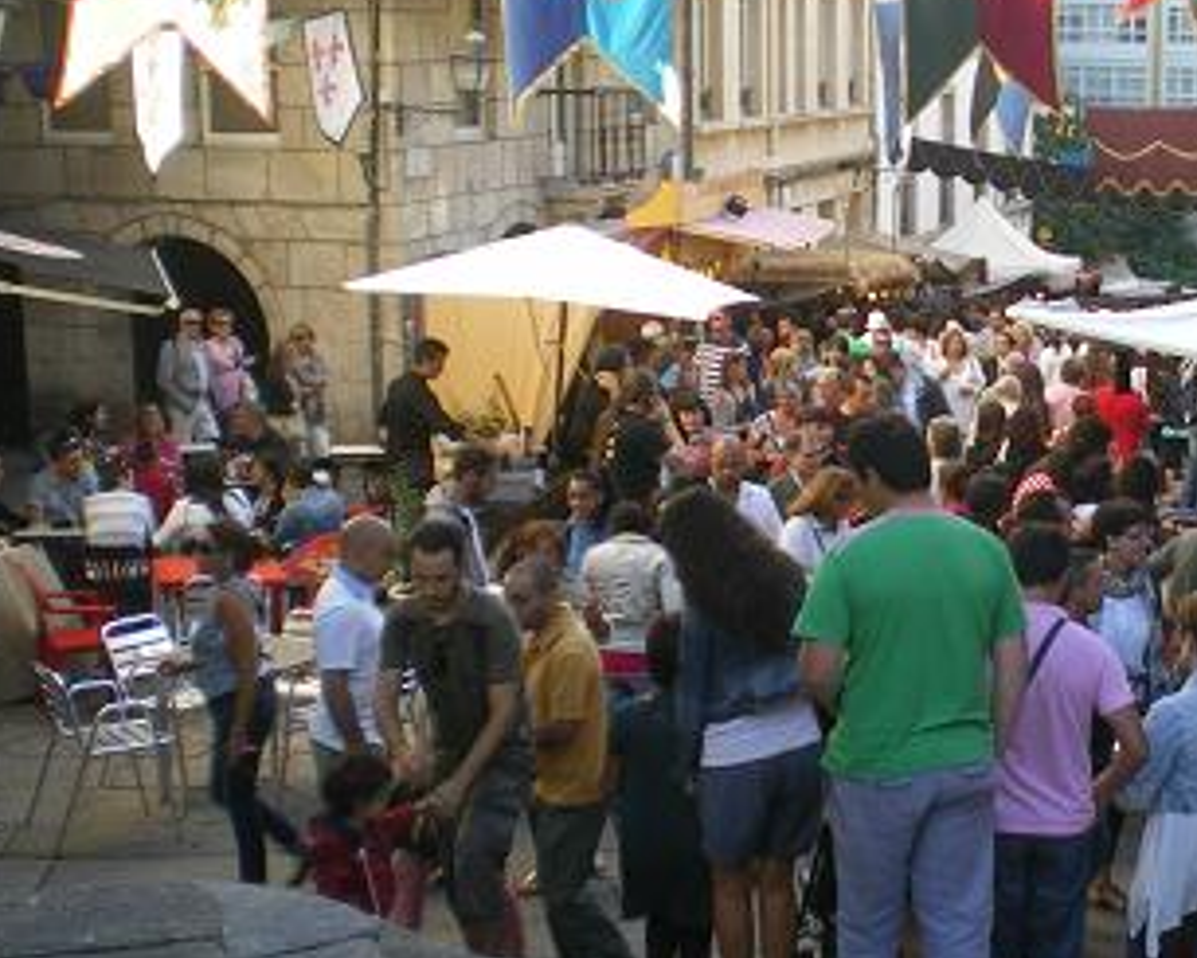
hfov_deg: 28.7
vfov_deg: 23.9
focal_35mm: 64
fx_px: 2268
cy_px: 465
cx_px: 1005
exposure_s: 1/60
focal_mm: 6.3
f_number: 3.1
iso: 64
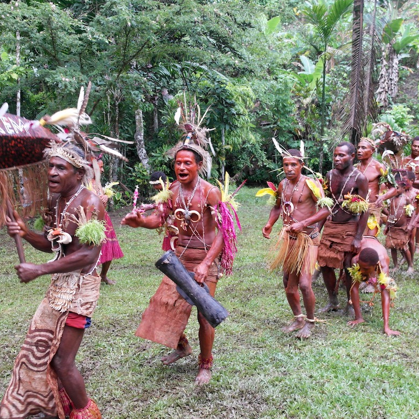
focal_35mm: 39
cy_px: 208
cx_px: 211
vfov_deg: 42.8
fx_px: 534
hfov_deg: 42.8
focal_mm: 20
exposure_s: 1/80
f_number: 3.5
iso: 200
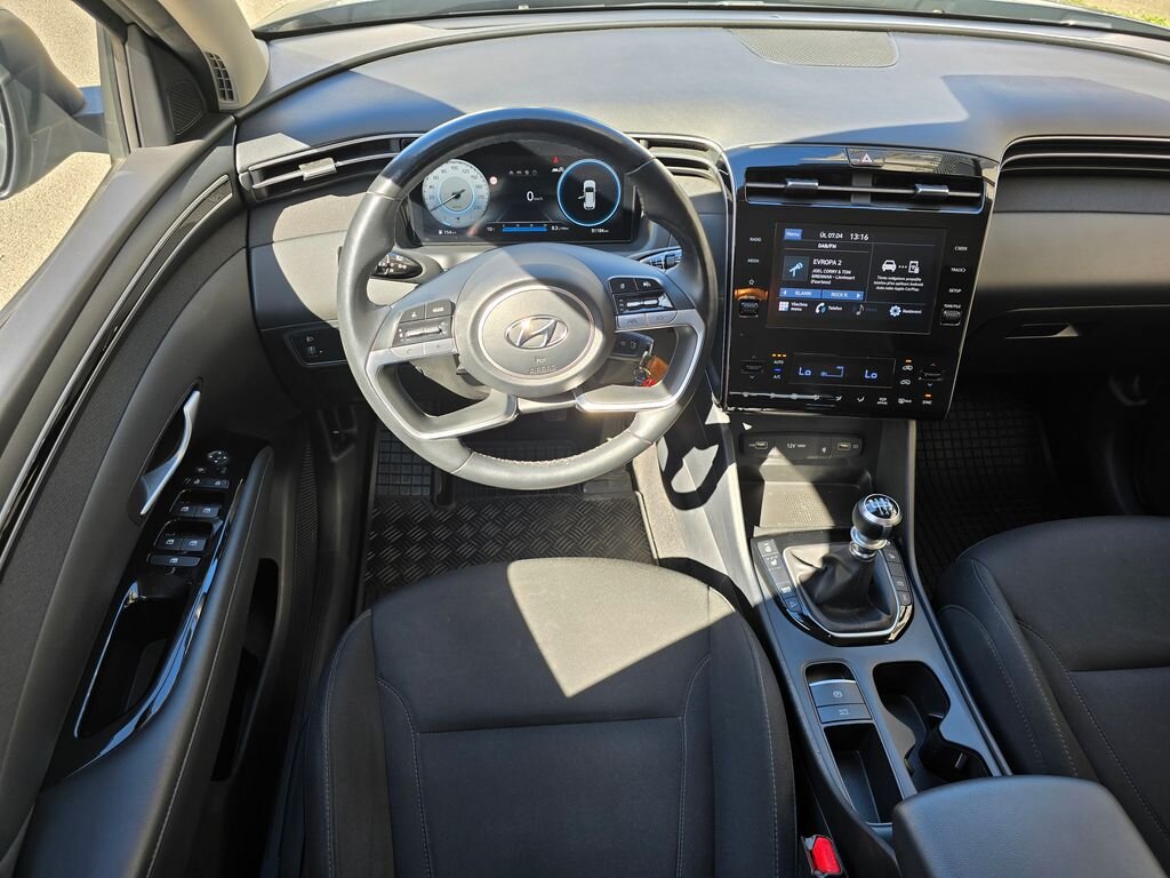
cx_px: 585
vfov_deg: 58.9
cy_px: 439
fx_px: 777
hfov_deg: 73.9
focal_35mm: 23
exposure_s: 1/50
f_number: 1.7
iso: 16
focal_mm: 6.3
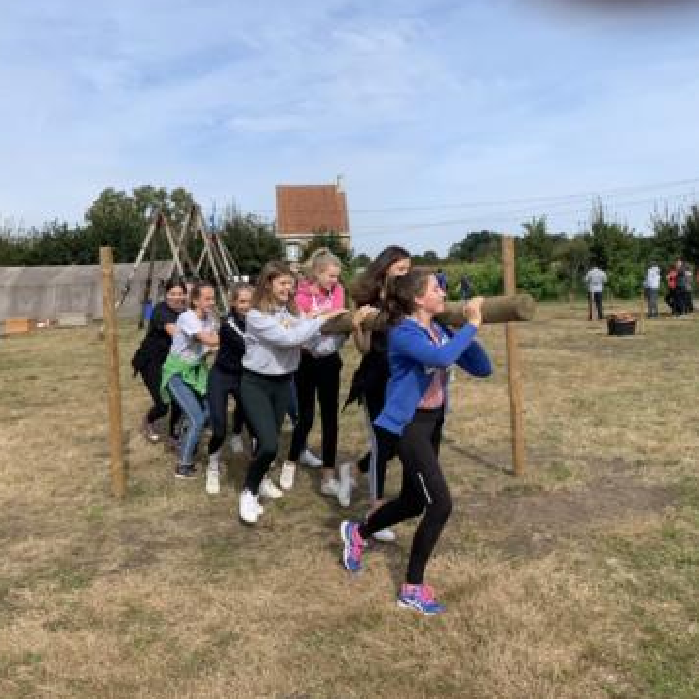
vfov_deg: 51.1
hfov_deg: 51.1
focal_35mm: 32
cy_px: 342
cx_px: 372
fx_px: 731
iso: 25
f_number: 1.8
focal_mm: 4.25
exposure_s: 1/2114
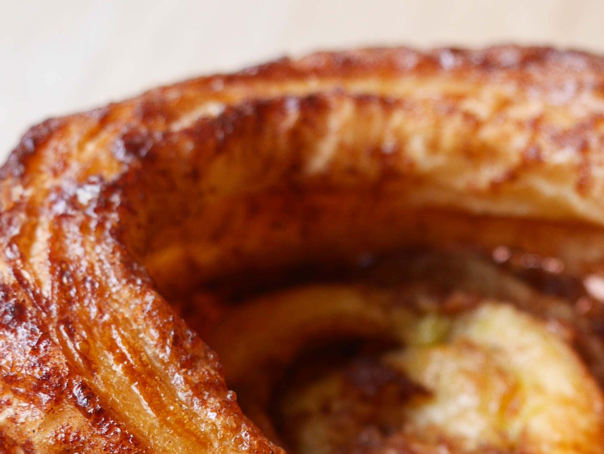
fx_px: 1554
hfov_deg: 21.8
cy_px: 499
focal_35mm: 89
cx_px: 436
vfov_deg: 16.1
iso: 200
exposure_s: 1/80
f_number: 4
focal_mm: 18
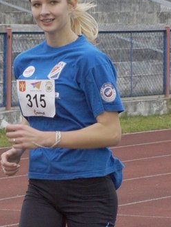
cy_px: 108
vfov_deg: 6.9
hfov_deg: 5.1
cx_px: 59
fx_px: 1904
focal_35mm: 289
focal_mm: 120
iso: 3200
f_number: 13
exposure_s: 1/800
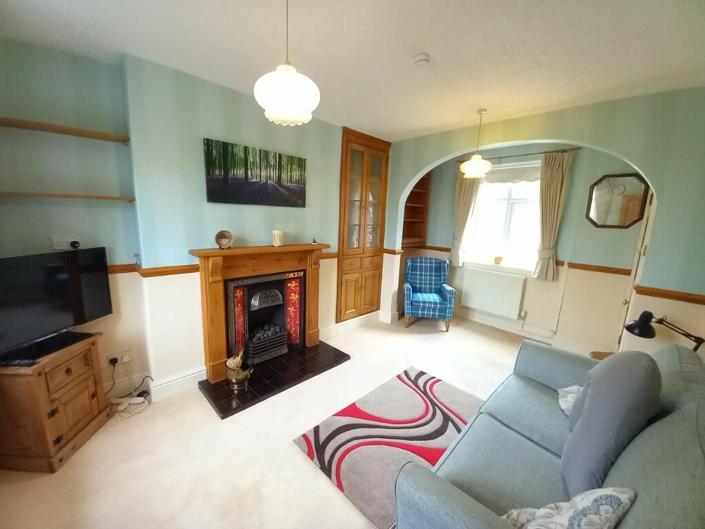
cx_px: 352
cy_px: 264
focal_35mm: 13
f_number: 2.2
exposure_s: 1/33.3
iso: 160
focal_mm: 1.13
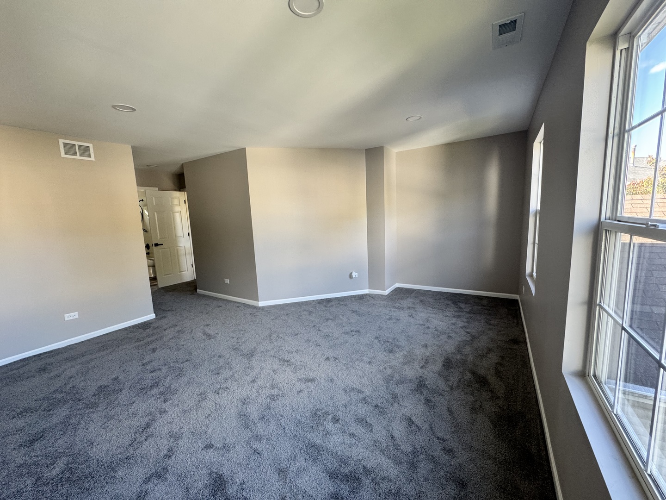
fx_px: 269
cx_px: 333
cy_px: 250
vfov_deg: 85.7
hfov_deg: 102.1
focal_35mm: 14
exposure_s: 1/99
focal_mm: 2.22
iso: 160
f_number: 2.2
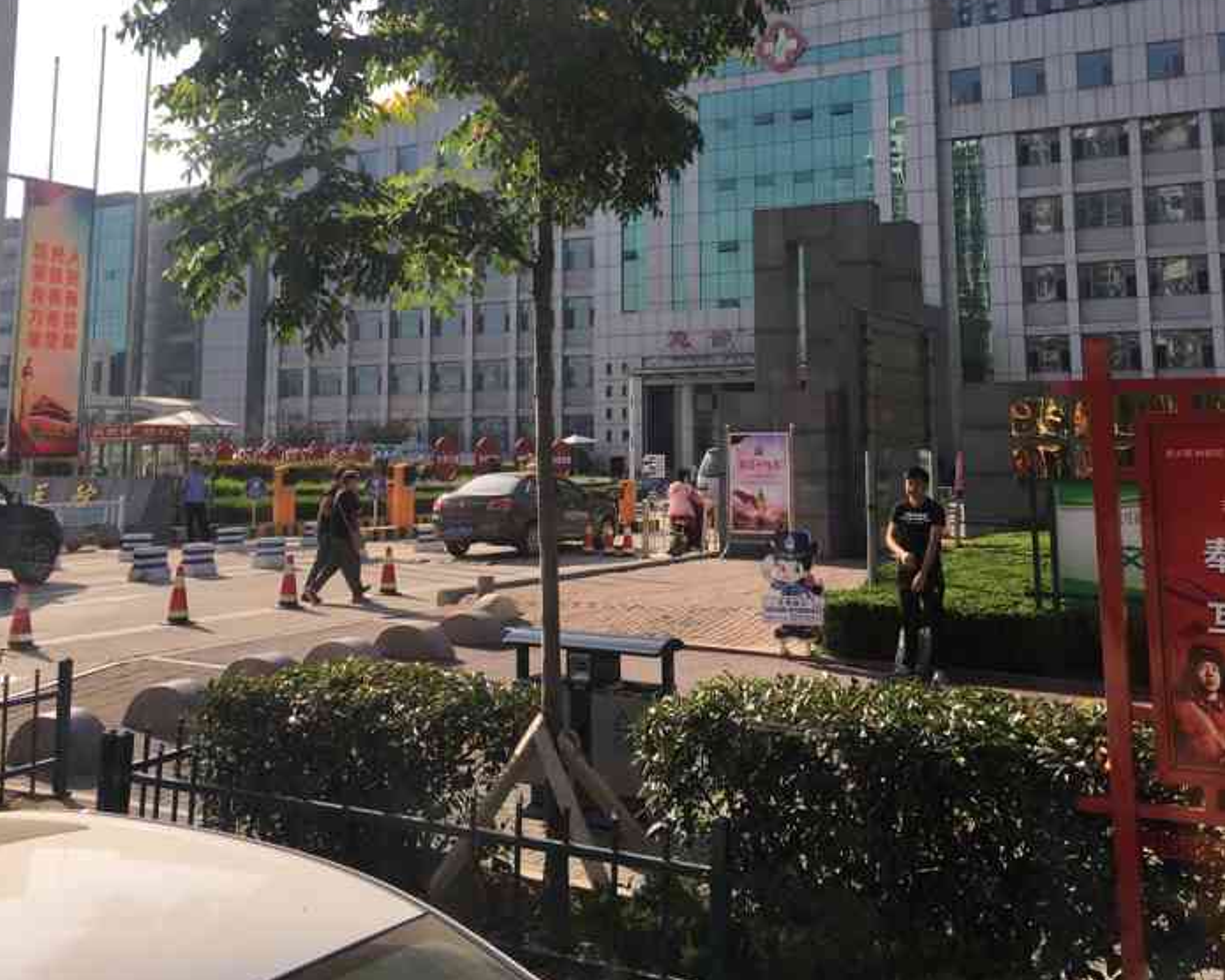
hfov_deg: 47.9
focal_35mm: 38
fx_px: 1378
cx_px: 610
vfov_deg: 38.3
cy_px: 258
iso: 25
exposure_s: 1/569
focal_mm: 4.15
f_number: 2.2
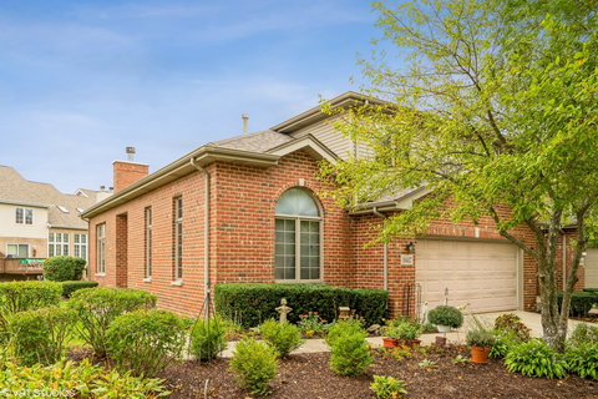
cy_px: 200
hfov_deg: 71.5
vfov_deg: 51.3
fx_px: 415
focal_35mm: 25
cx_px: 299
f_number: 6.3
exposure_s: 1/125
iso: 200
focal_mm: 17
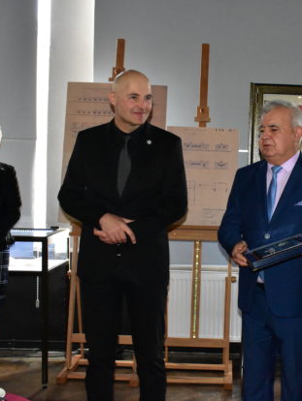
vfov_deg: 33.8
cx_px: 252
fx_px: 662
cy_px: 200
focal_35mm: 57
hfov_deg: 25.2
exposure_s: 1/200
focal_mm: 26
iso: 8000
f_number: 8
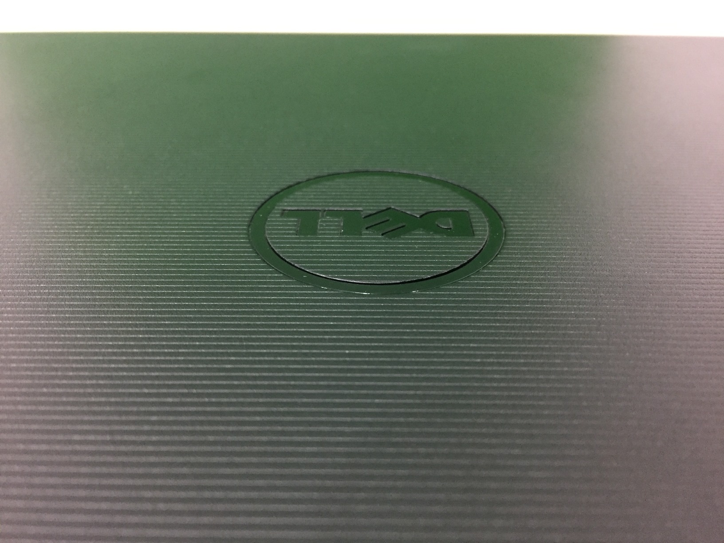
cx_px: 362
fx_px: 607
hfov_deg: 61.7
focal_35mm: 29
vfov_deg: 48.2
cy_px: 272
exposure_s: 1/17
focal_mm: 4.15
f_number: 2.2
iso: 250
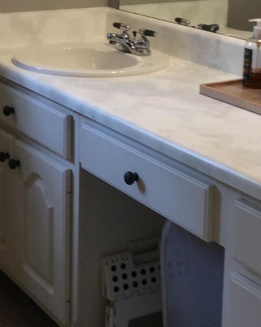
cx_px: 143
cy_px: 52
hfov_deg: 18.5
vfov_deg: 22.6
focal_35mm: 83
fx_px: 802
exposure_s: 1/24
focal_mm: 3.3
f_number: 2.4
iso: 50
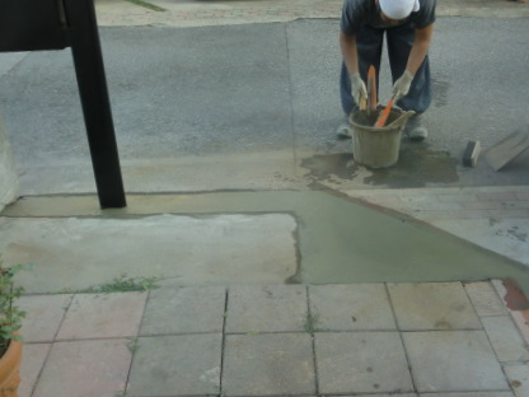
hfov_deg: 46.8
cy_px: 216
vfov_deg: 35.9
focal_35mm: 40
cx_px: 275
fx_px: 611
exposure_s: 1/80
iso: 64
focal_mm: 4.65
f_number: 2.6
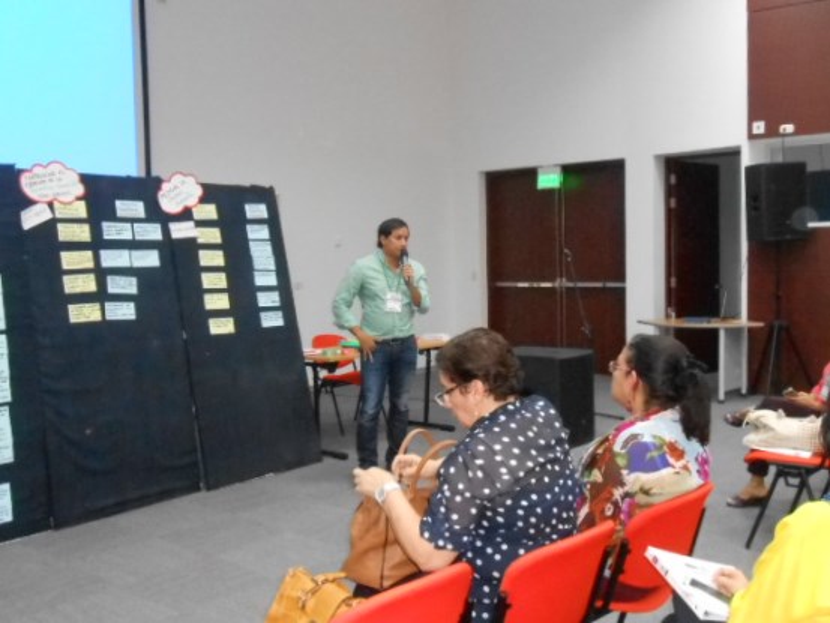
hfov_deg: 49.0
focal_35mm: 38
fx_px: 911
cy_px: 312
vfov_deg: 37.7
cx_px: 415
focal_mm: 6.8
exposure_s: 1/30
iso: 1250
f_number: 4.2
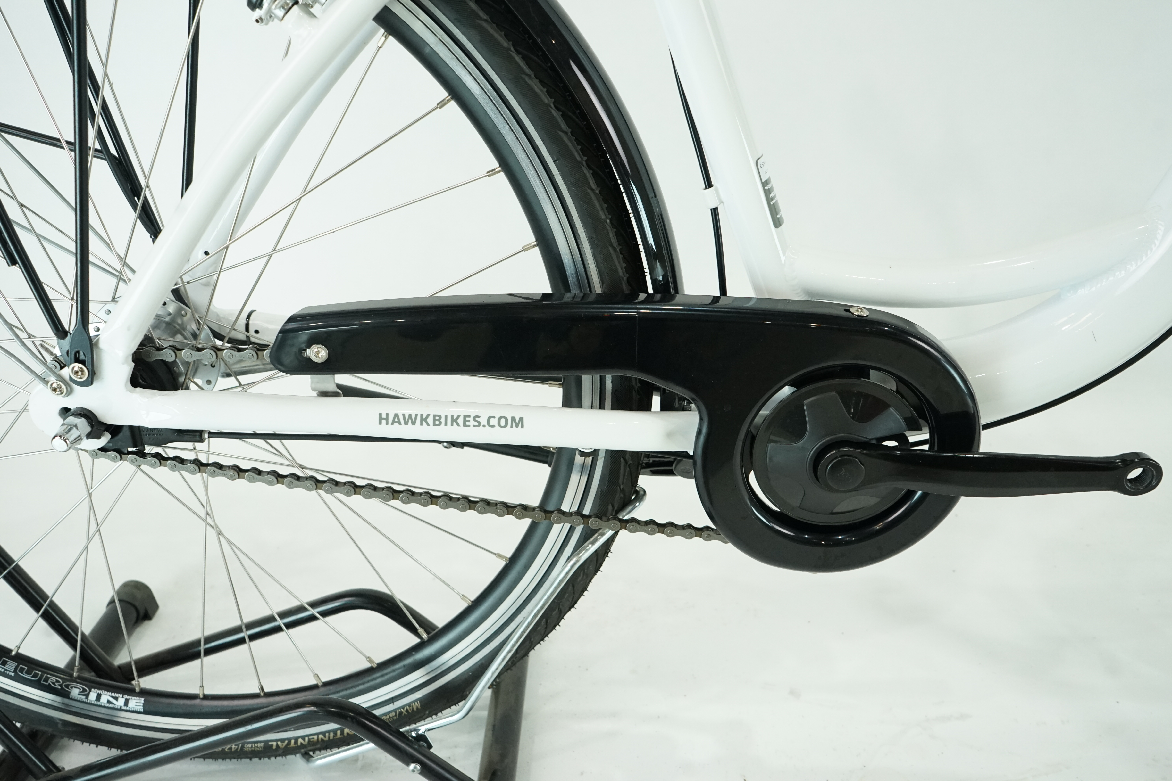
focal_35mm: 29
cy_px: 390
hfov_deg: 63.7
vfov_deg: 45.0
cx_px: 586
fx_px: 944
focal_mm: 29
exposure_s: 1/200
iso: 2500
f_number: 7.1
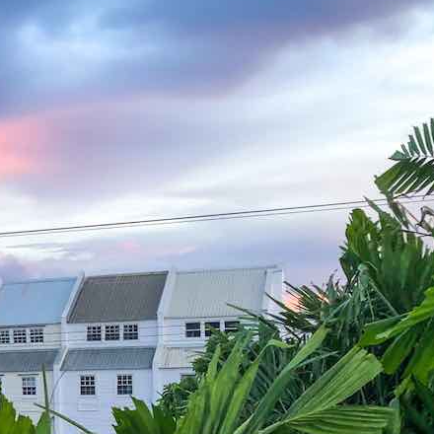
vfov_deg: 23.2
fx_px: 1021
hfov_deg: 22.0
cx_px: -105
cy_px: 410
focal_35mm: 72
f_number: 1.8
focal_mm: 3.99
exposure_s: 1/17
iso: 64
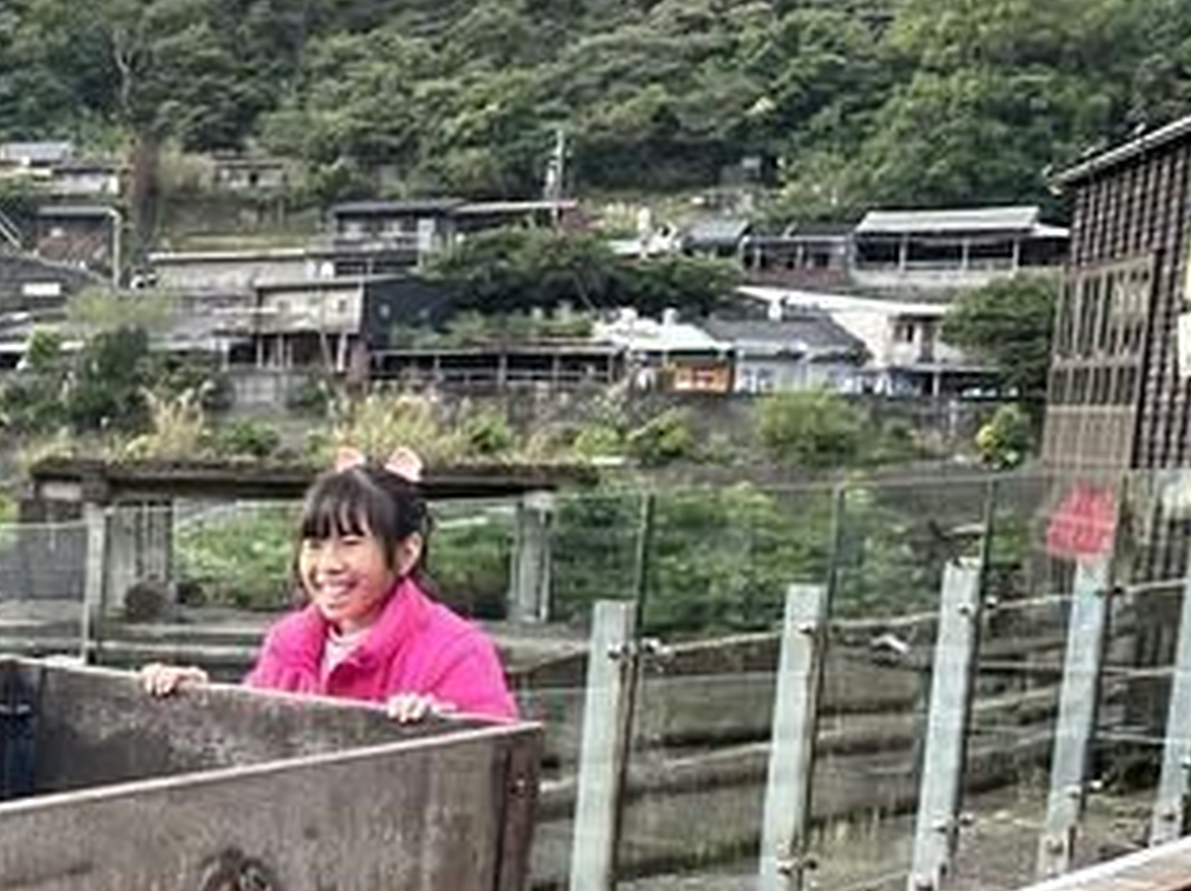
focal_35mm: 72
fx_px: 2475
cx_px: -346
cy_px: 961
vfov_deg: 19.6
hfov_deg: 23.9
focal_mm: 4.2
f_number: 1.6
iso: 32
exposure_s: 1/121
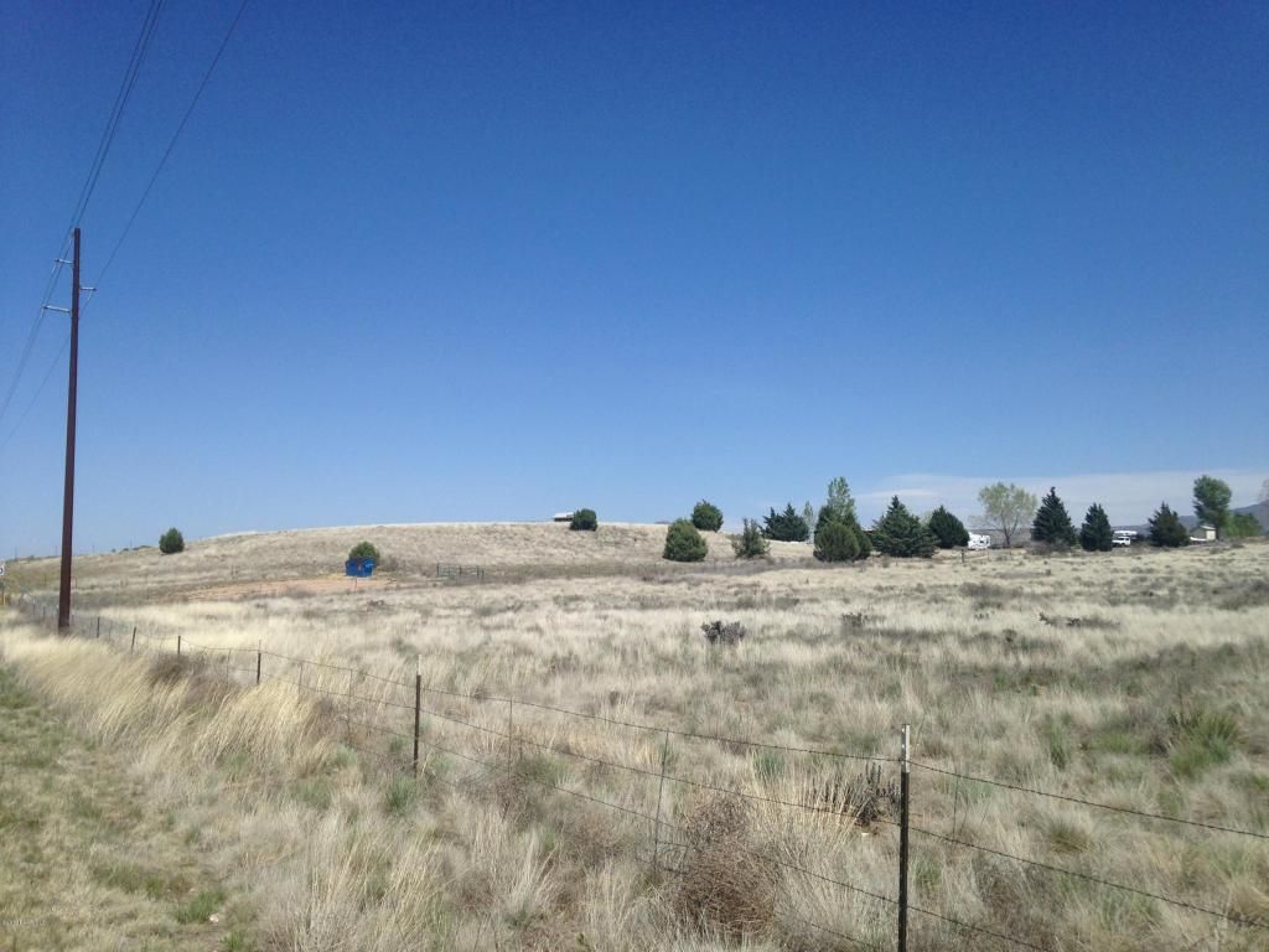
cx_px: 634
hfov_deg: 55.4
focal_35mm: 33
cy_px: 476
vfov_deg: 42.9
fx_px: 1210
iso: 50
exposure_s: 1/2463
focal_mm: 4.12
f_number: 2.4
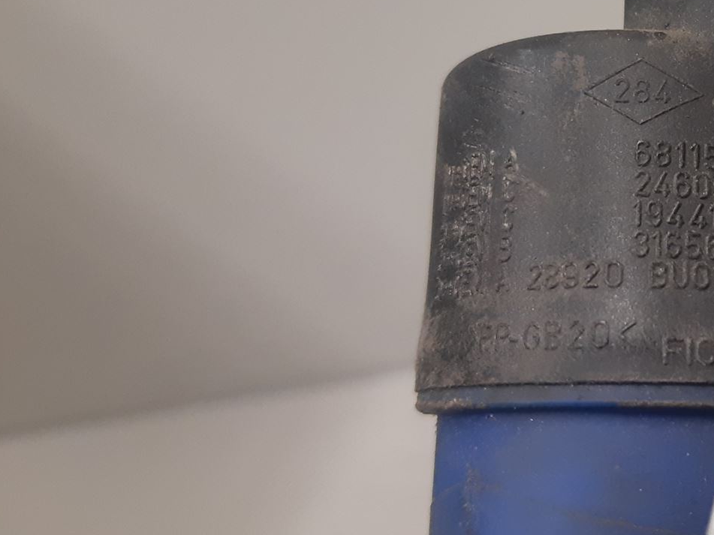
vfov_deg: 25.7
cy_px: 121
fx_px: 1155
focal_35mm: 56
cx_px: 748
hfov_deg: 31.2
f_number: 1.7
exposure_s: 1/50
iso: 160
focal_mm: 3.93
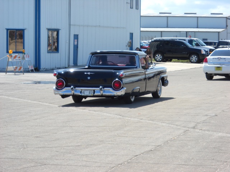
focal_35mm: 145
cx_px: 115
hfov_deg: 13.6
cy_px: 86
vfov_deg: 10.2
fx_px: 963
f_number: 6.7
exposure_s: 1/148
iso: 64
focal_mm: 24.03
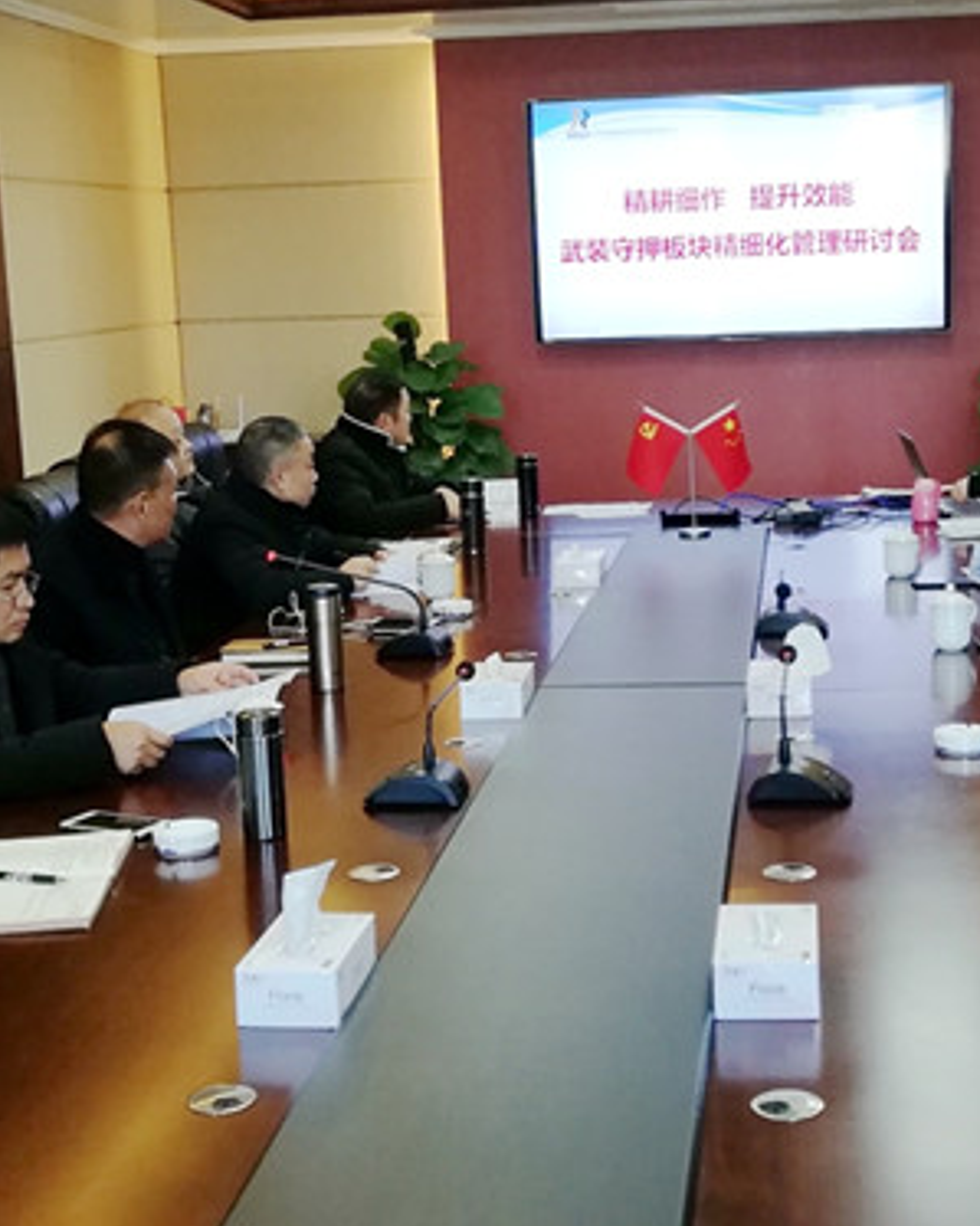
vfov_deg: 34.8
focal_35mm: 54
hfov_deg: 28.0
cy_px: 613
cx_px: 587
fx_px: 1959
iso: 160
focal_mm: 3.83
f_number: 1.8
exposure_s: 1/40
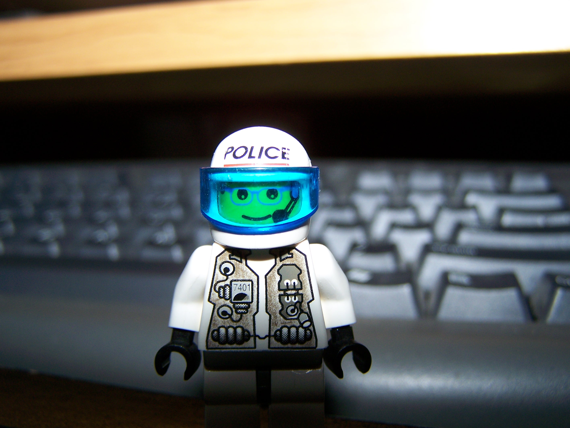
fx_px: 626
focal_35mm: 38
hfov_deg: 48.9
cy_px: 214
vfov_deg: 37.8
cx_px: 285
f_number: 2.8
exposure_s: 1/60
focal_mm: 6.3
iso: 80
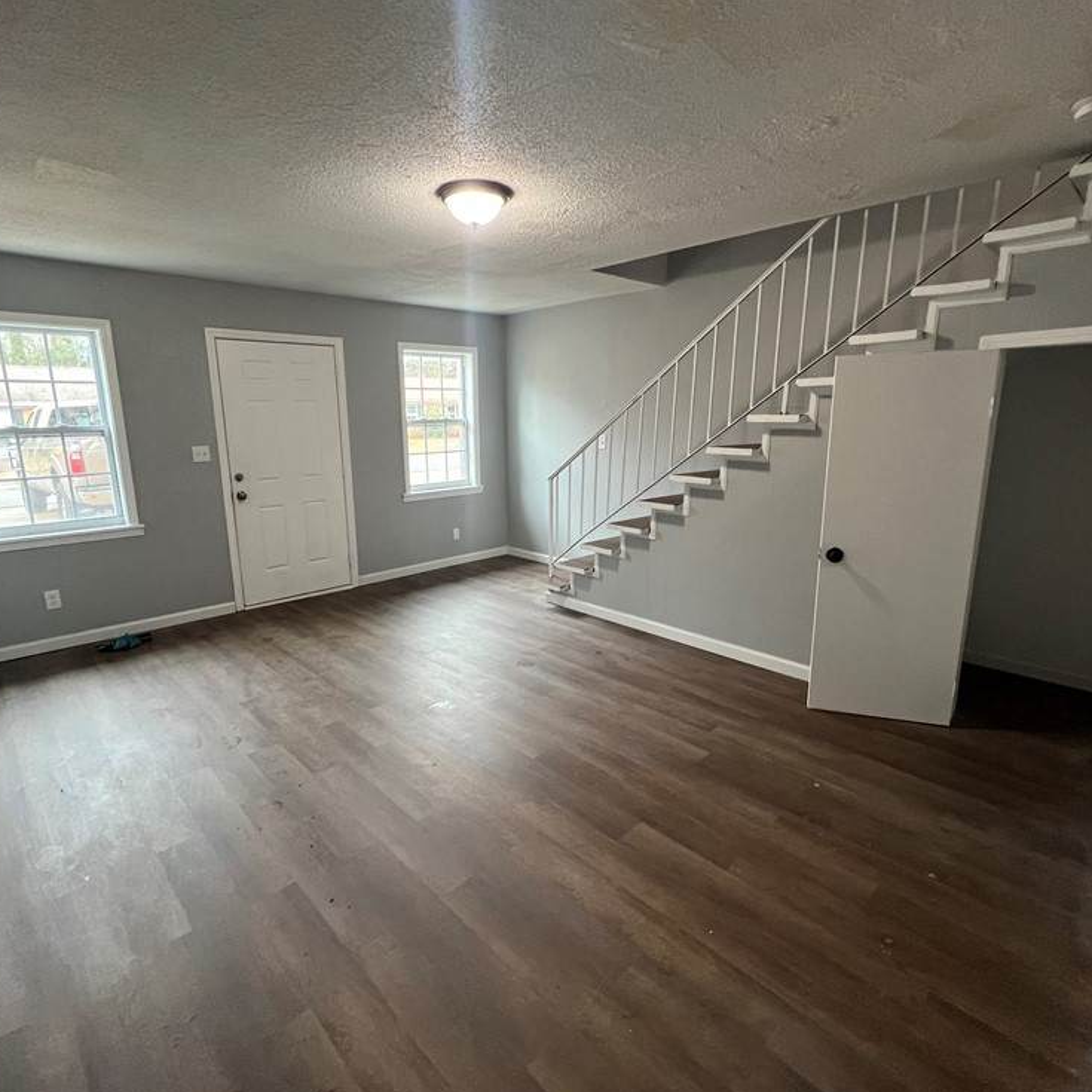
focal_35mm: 16
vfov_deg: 87.4
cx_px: 524
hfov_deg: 87.4
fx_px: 571
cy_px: 542
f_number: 1.8
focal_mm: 1.57
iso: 250
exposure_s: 1/60
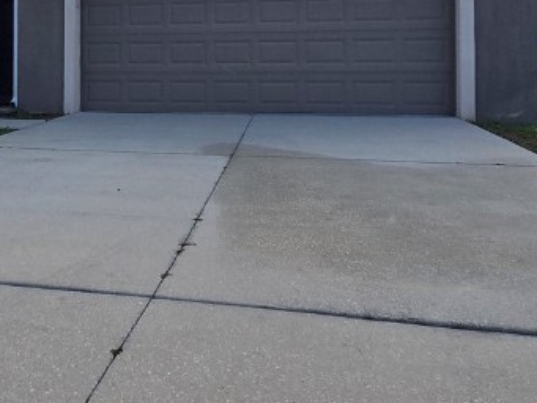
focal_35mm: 39
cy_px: 82
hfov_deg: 46.0
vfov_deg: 35.7
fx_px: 605
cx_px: 128
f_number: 2.2
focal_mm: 2.2
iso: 50
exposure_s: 1/3185
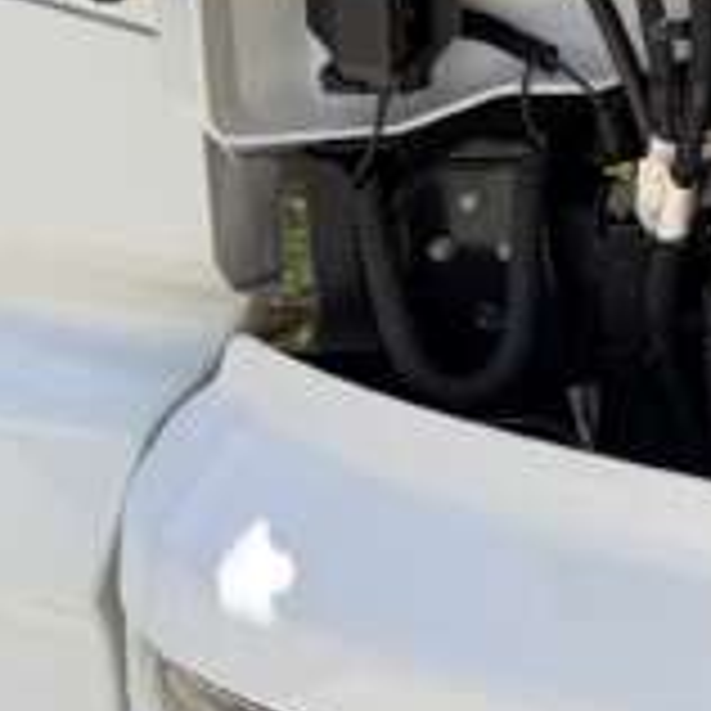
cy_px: 104
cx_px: 1908
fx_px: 3370
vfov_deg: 12.0
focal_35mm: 145
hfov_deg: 10.0
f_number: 1.78
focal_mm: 6.76
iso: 80
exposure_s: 1/1553
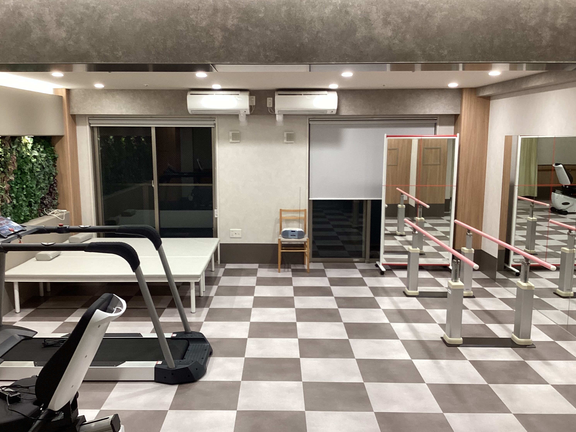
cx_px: 266
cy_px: 229
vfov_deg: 41.8
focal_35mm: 34
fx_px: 566
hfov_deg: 53.9
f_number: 2.4
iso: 80
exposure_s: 1/60
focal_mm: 3.3
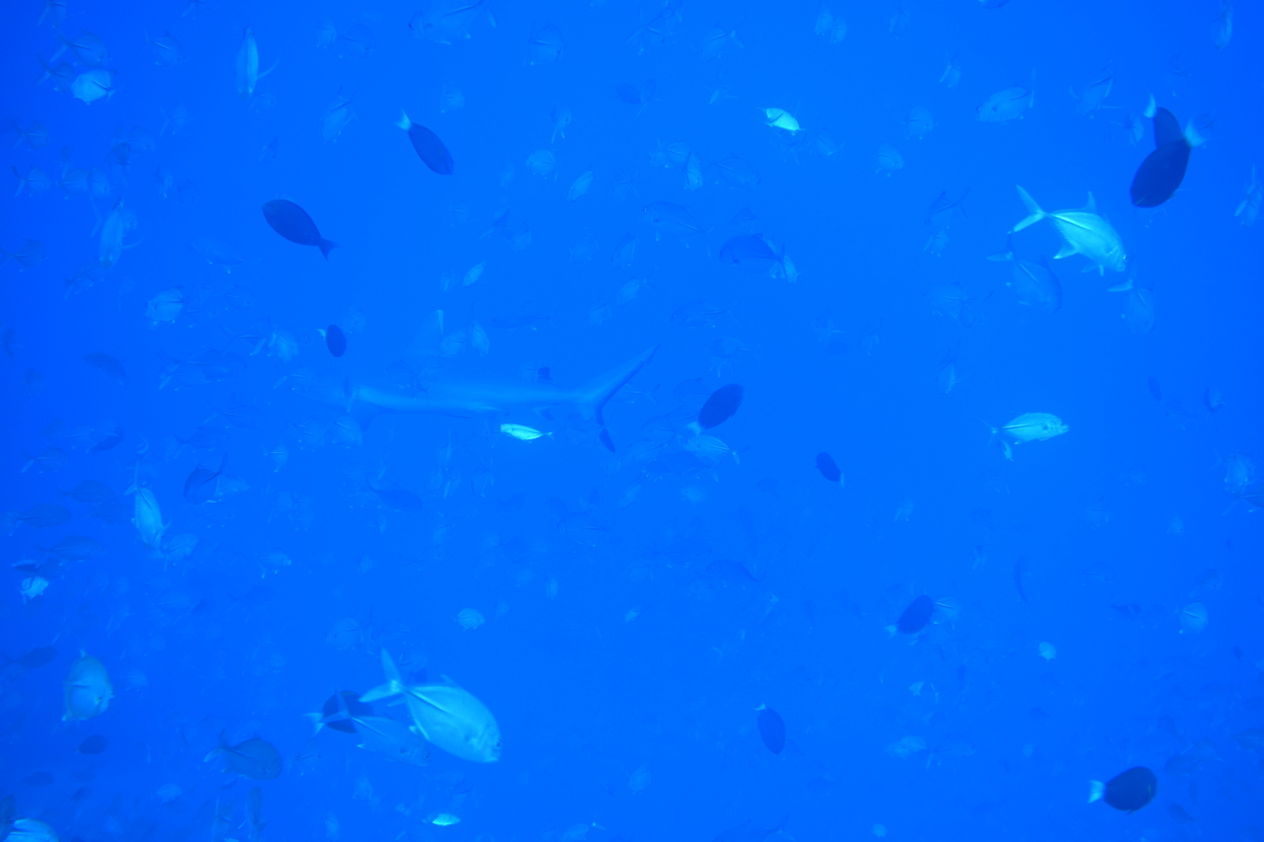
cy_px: 421
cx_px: 632
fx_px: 2422
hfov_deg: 29.2
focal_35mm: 69
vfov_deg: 19.7
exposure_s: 1/80
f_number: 3.5
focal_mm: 25.26
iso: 125
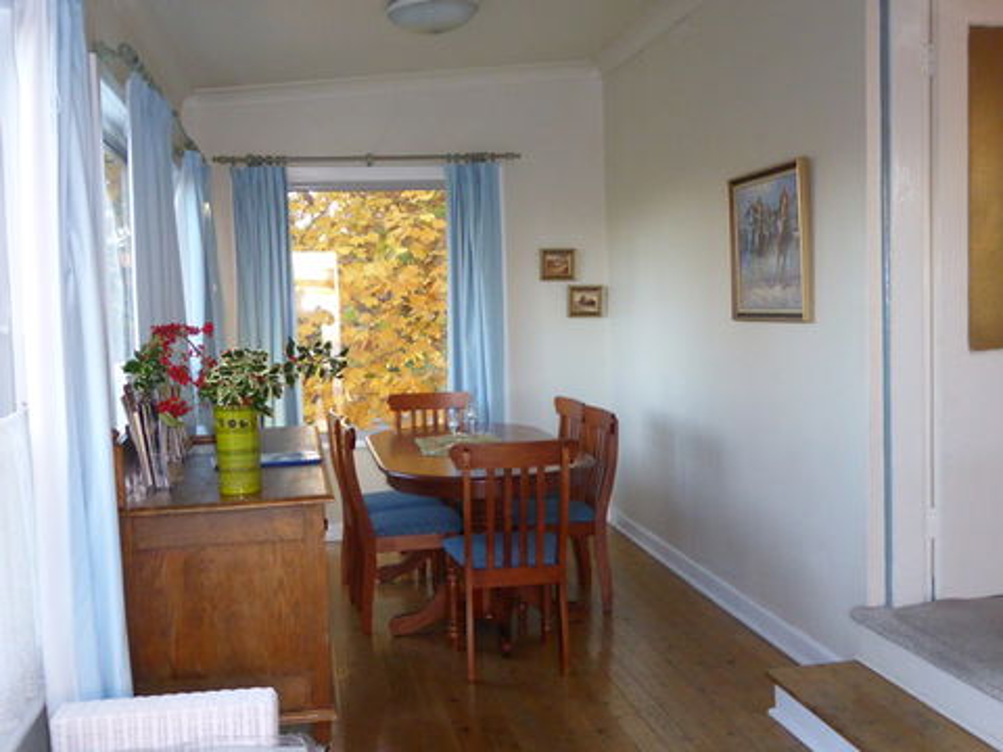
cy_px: 376
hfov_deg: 52.6
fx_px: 1014
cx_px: 502
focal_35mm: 35
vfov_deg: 40.7
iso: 800
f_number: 3.7
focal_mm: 6.1
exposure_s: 1/60
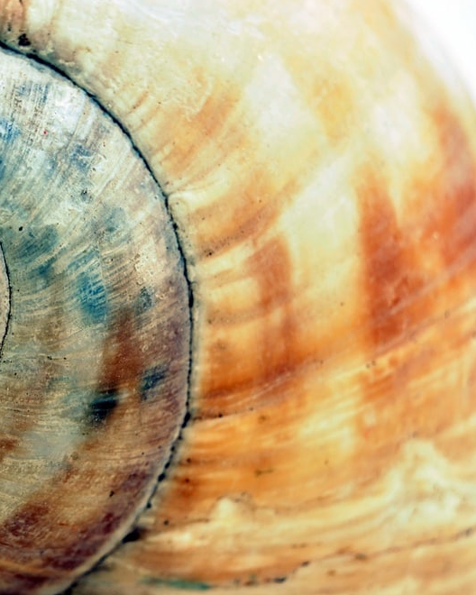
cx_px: 59
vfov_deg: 7.8
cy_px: 298
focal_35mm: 247
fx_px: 4350
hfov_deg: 6.3
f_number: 11
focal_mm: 116
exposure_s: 5
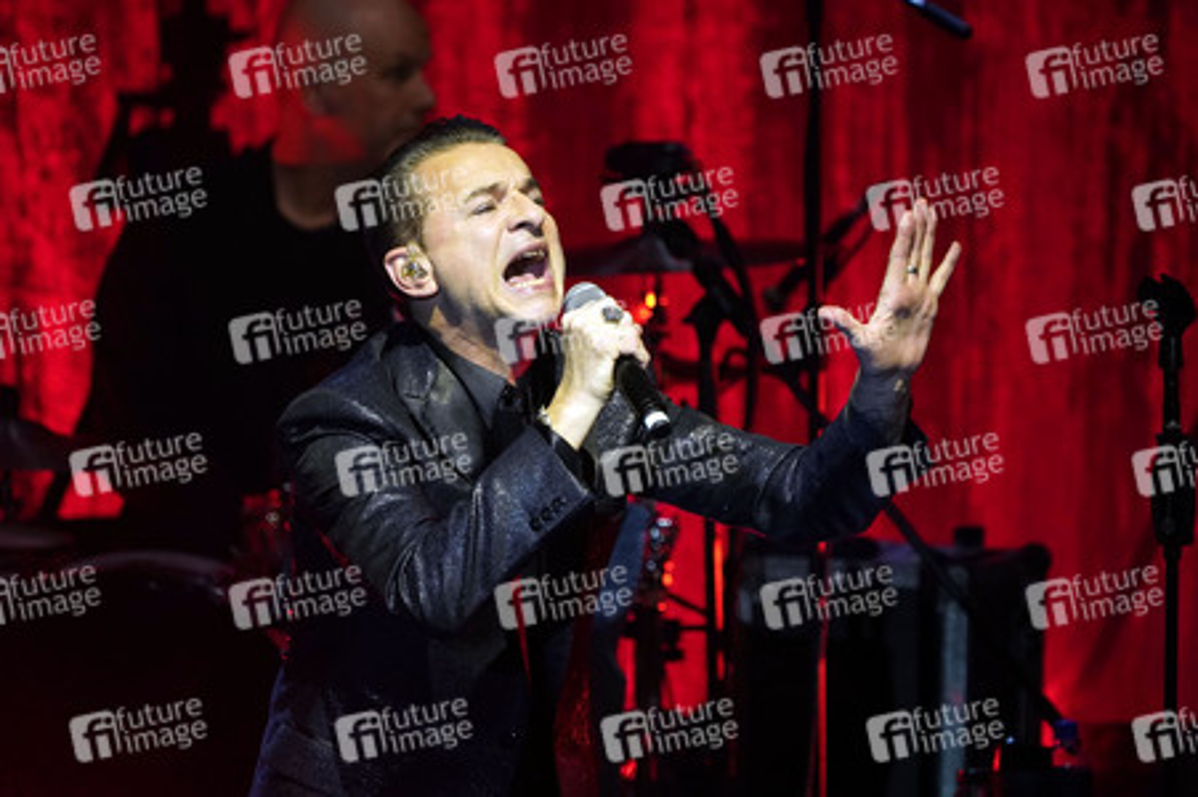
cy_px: 398
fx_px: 18189
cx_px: 599
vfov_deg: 2.5
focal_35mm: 547
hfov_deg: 3.8
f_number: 6.3
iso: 4000
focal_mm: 547
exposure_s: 1/400
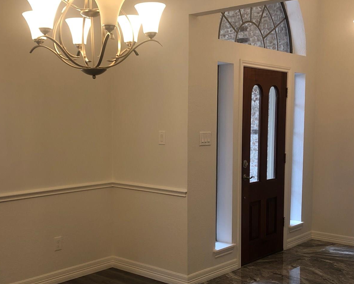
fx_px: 492
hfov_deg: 39.4
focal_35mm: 47
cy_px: 161
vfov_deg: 32.0
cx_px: 144
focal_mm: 4
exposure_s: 1/40
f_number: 1.8
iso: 25
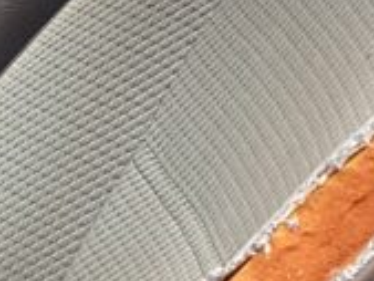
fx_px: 2033
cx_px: -509
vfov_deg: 7.9
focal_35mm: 188
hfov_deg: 9.4
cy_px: 122
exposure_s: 1/120
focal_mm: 3.3
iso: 80
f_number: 2.4
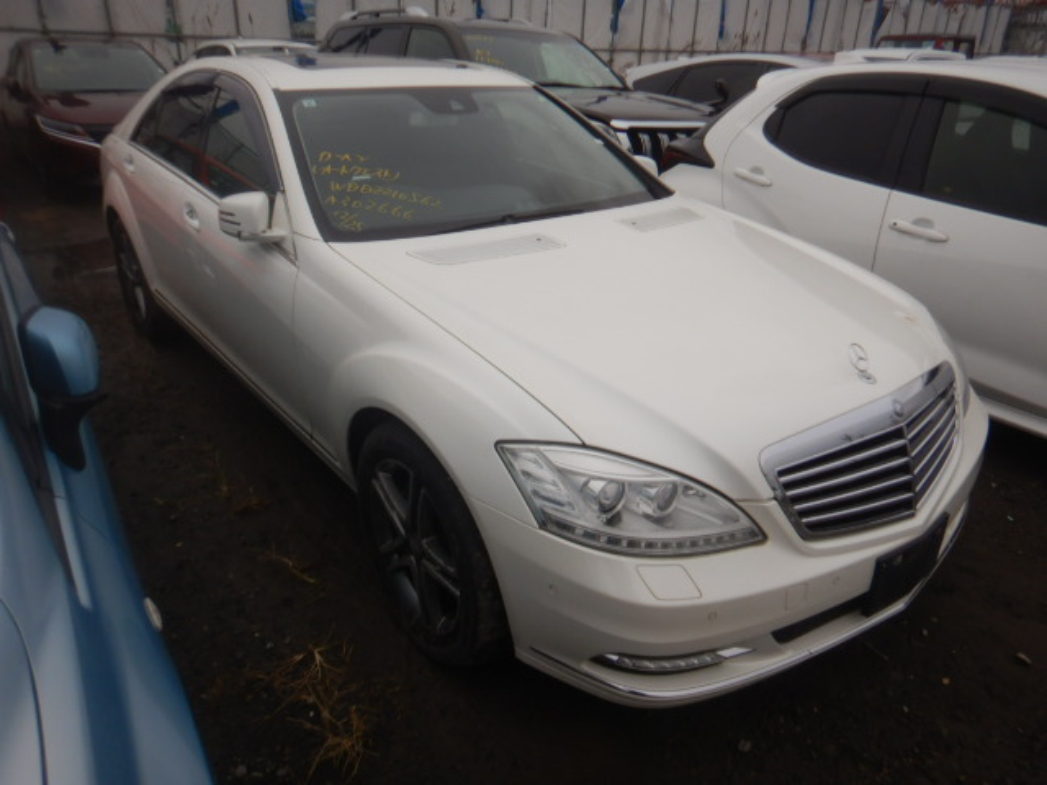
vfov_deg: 56.8
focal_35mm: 24
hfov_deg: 71.6
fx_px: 726
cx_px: 524
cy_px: 392
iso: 125
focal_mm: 4.3
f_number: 2.8
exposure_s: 1/400
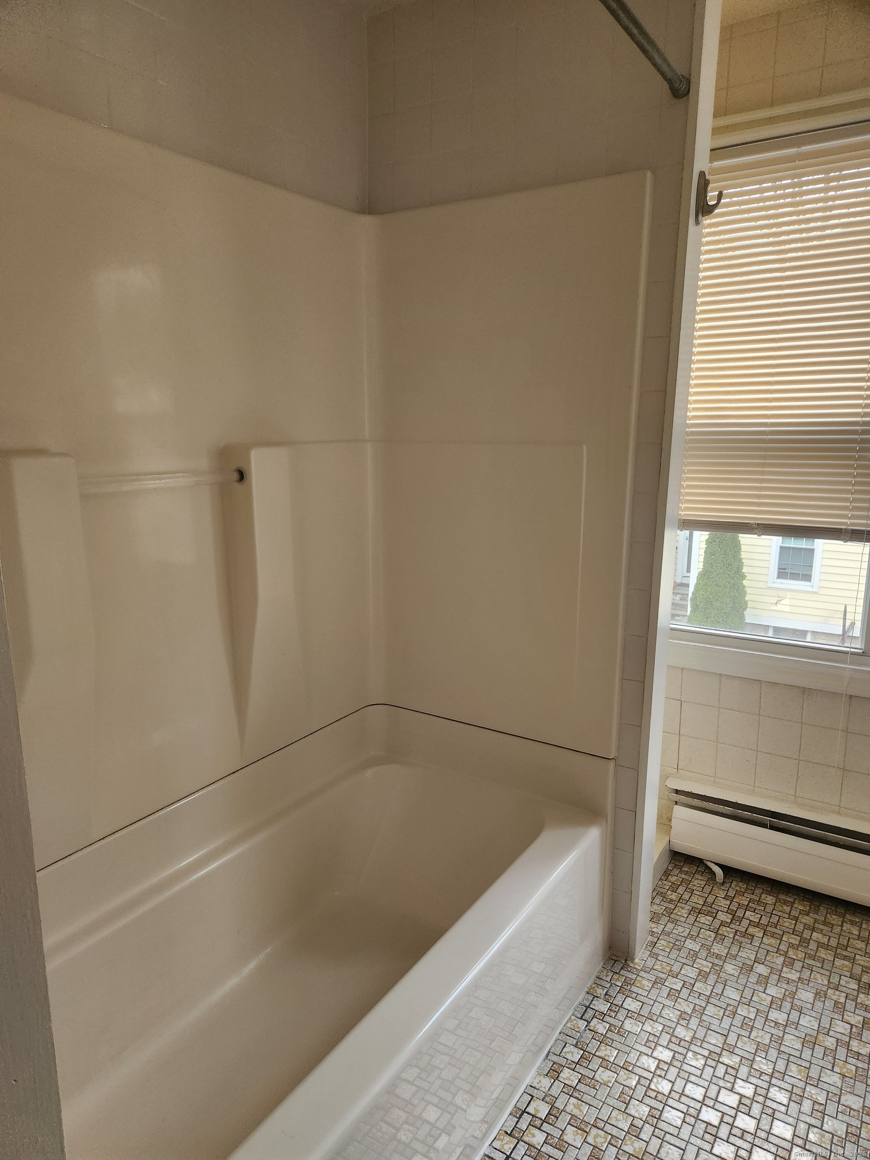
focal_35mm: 23
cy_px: 580
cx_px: 435
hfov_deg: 58.9
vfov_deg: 73.9
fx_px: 771
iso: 320
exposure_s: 1/120
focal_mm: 5.4
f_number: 1.8
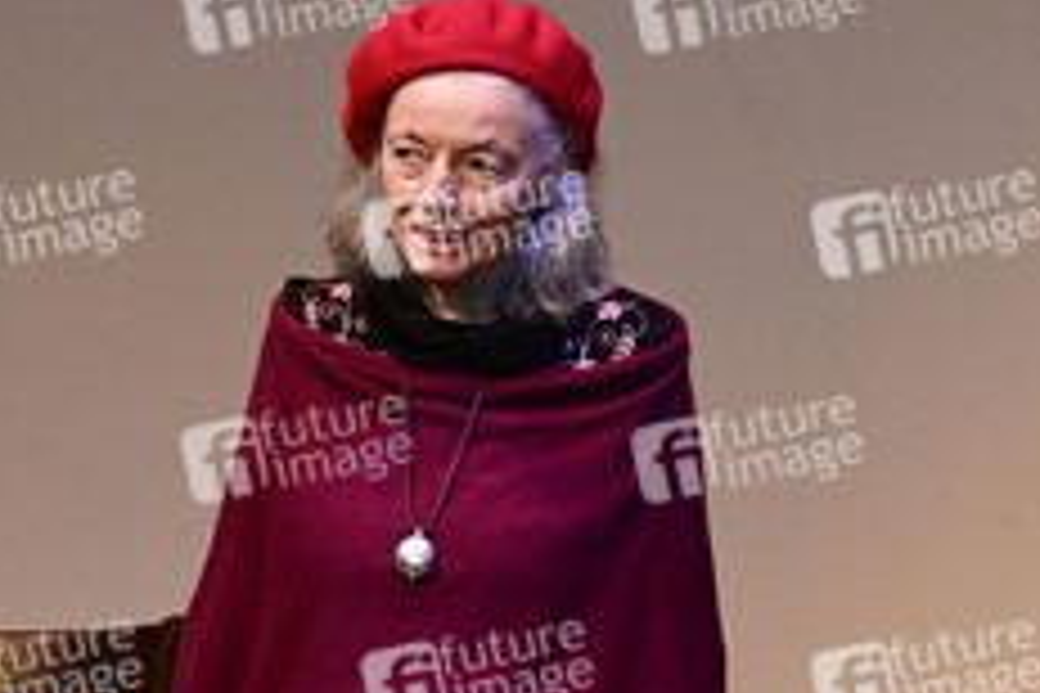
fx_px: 3438
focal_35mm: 119
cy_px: 562
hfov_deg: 17.2
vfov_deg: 11.5
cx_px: 358
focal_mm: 61
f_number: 4.5
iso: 2500
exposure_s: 1/200
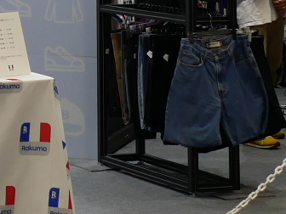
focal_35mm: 203
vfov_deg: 6.9
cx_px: -174
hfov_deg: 9.4
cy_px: -286
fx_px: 1677
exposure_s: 1/160
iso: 200
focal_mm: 15
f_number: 2
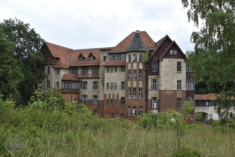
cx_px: 118
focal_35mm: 36
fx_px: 235
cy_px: 78
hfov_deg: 53.1
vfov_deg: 36.9
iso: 200
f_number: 6.3
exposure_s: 1/160
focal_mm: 24
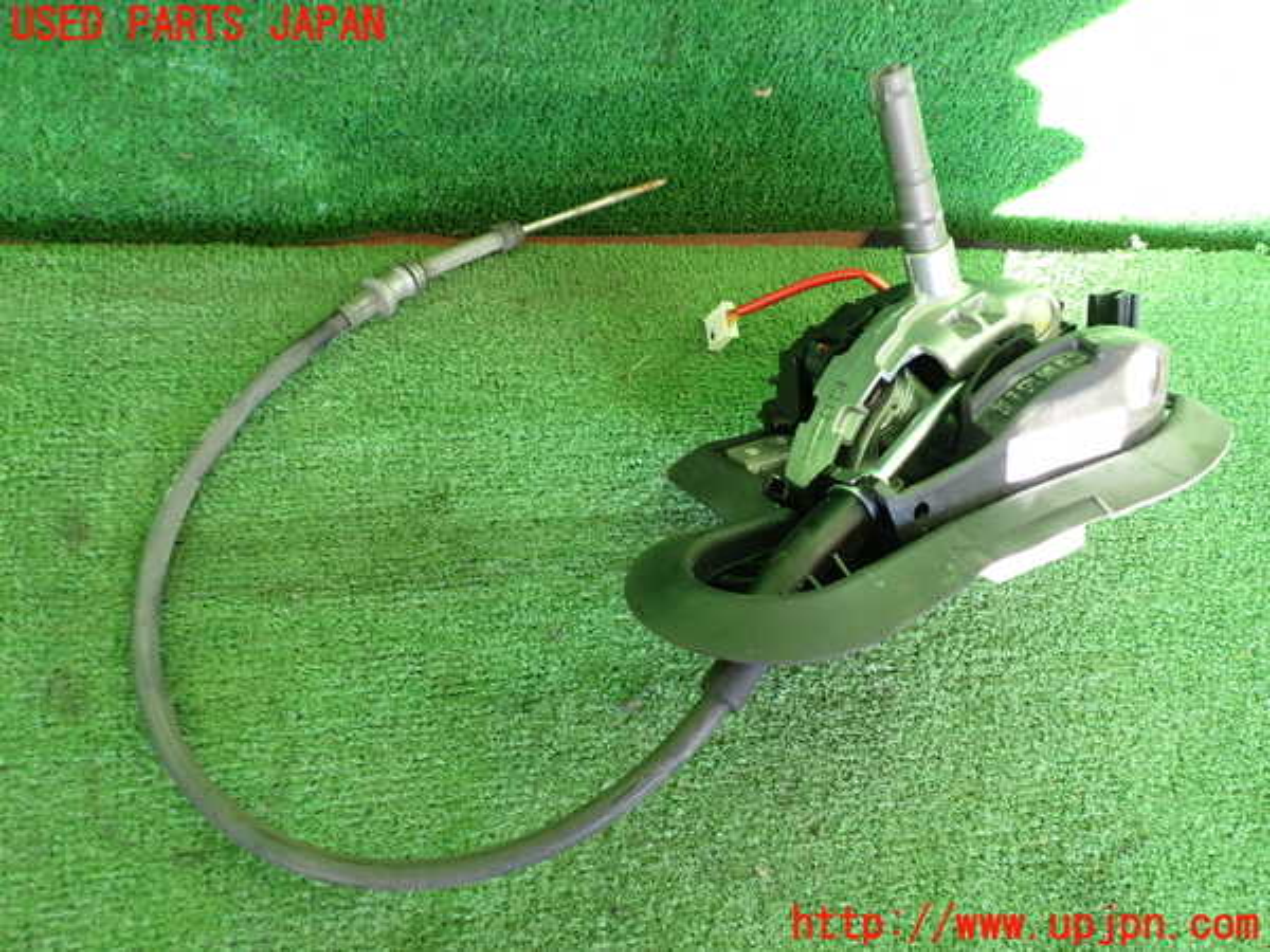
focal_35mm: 30
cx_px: 635
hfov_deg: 60.0
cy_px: 476
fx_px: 1101
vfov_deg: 46.8
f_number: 2.3
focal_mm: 5.4
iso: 320
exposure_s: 1/125
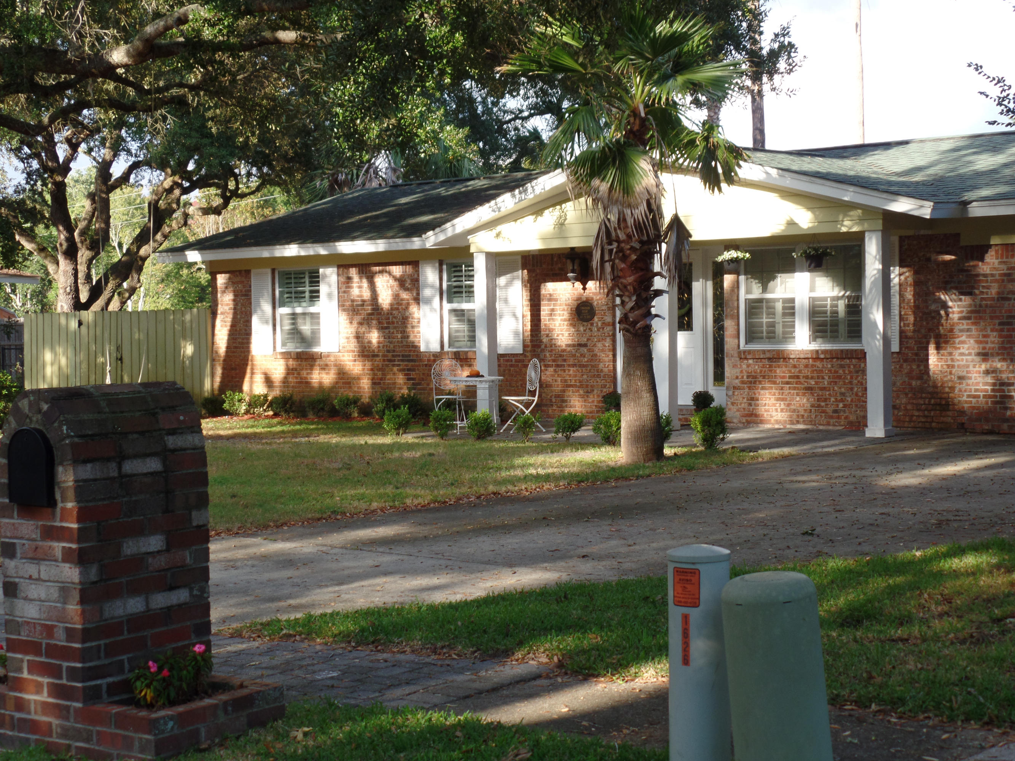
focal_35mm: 64
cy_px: 380
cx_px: 508
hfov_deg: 30.3
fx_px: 1877
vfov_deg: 22.9
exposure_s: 1/180
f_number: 3.6
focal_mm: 11.4
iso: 80
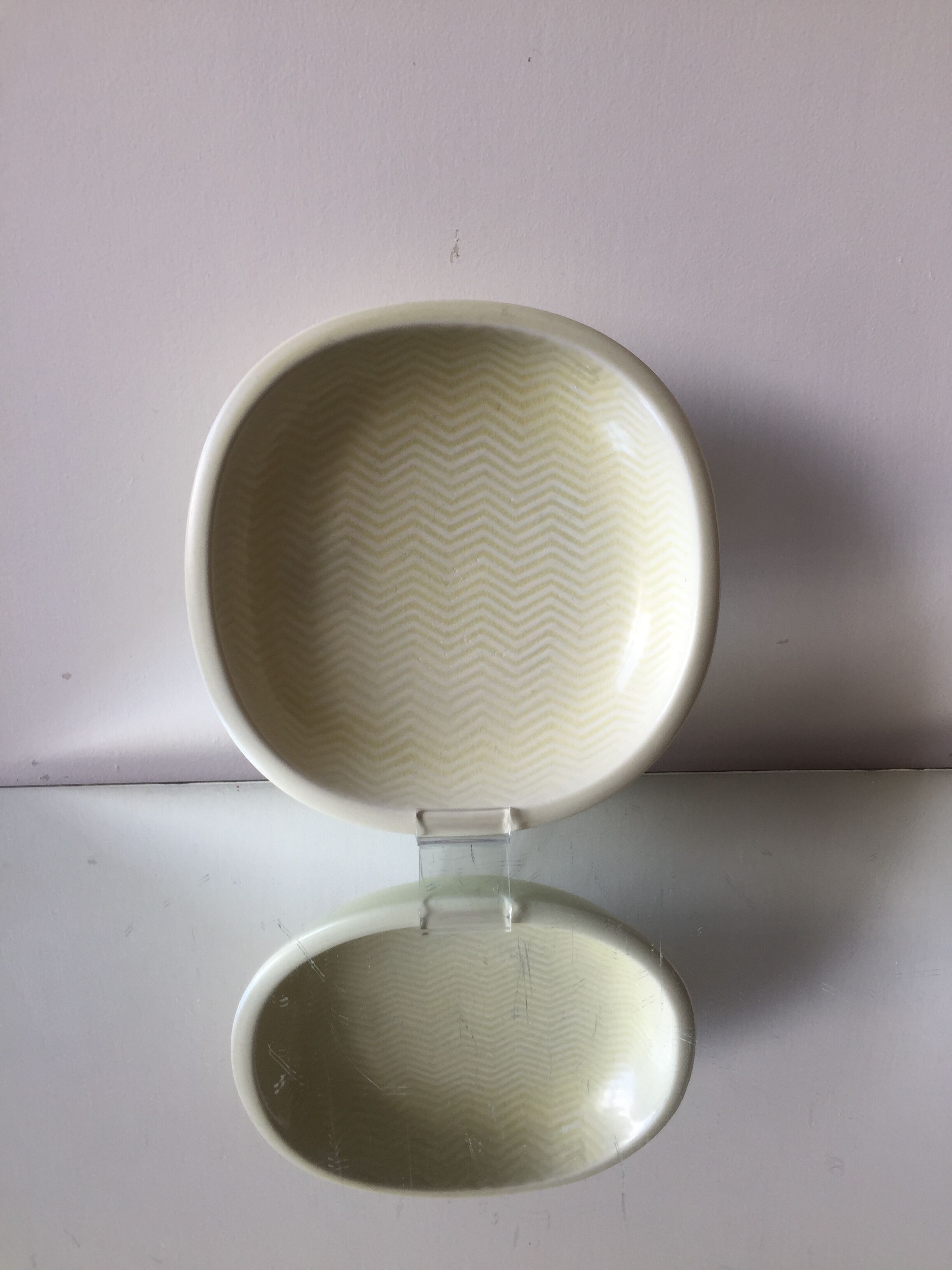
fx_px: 1063
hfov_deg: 48.2
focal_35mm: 29
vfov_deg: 61.7
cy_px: 635
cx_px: 476
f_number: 2.2
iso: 32
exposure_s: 1/50
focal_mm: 4.15
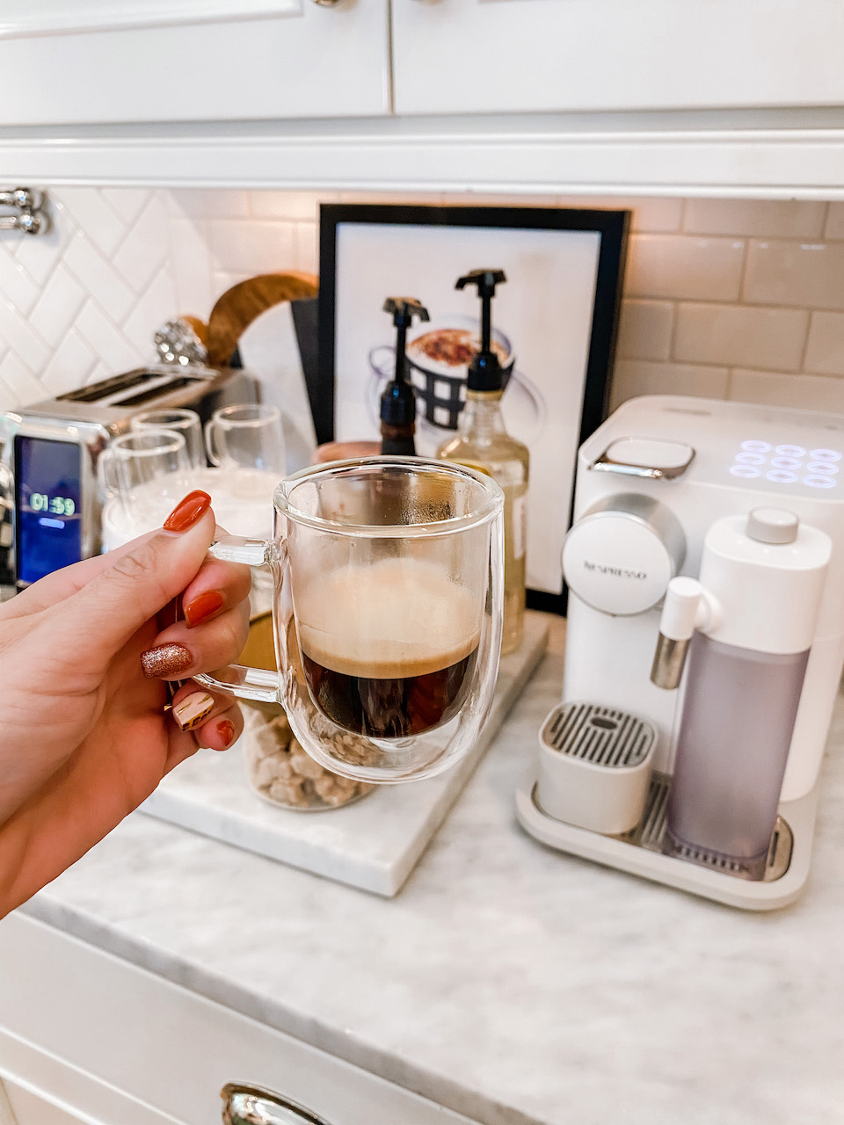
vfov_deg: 67.3
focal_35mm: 26
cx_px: 422
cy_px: 562
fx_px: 845
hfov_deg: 53.1
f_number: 1.8
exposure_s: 1/60
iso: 160
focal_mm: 4.25
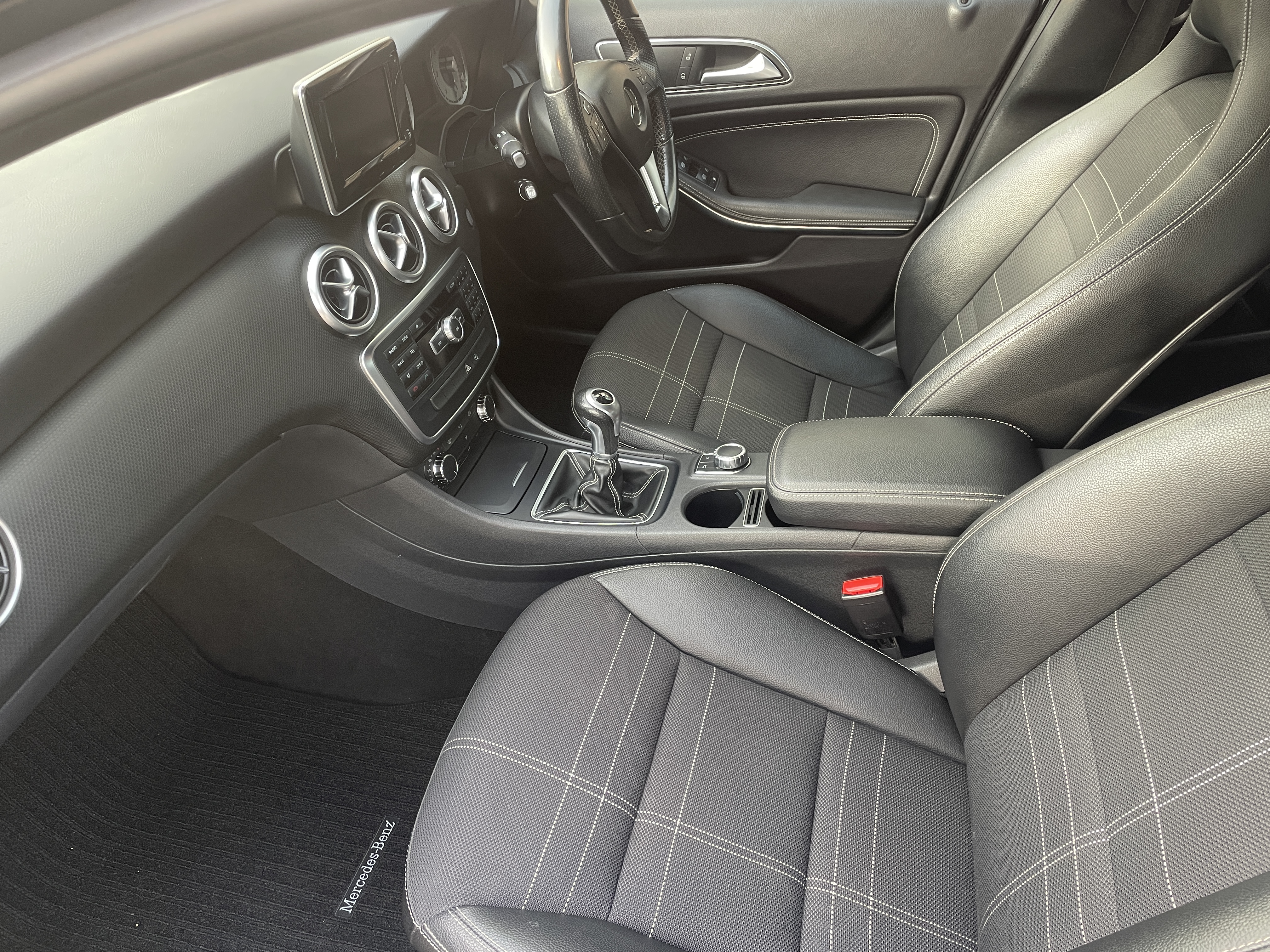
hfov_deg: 67.3
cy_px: 476
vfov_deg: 53.1
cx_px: 635
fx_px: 954
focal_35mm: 26
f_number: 1.6
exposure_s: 1/96
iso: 125
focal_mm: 4.2
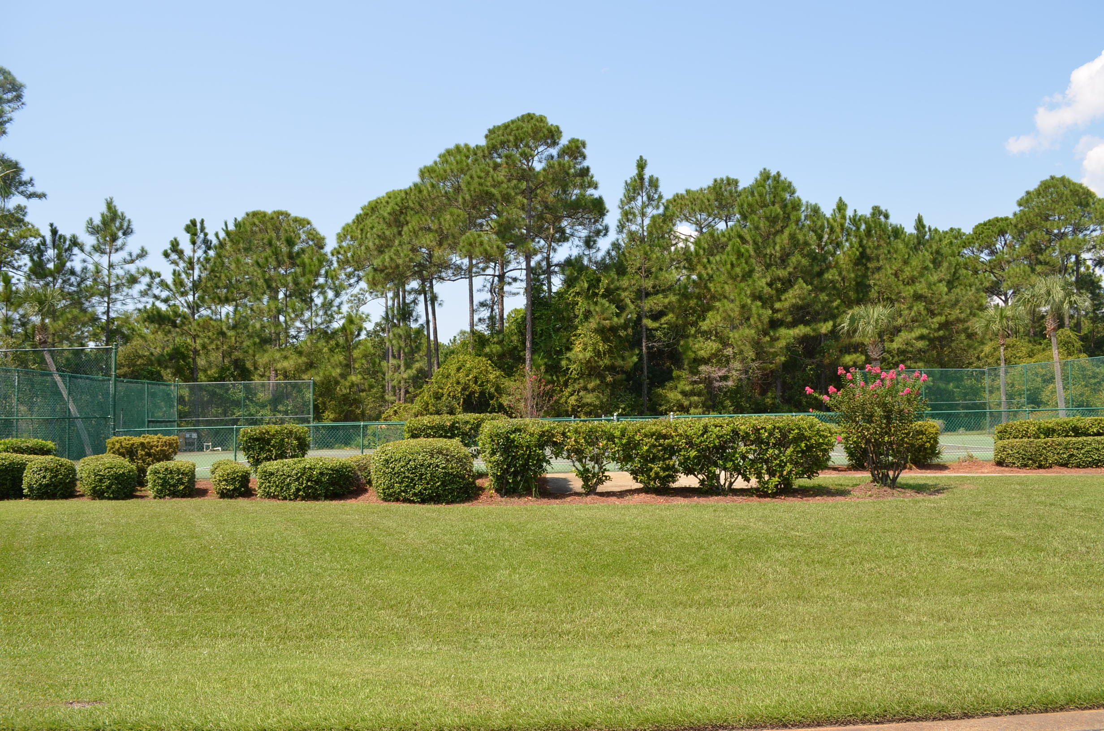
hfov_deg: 67.5
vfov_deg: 47.7
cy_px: 366
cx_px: 552
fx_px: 826
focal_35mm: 27
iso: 100
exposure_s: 1/200
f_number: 8
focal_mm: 18
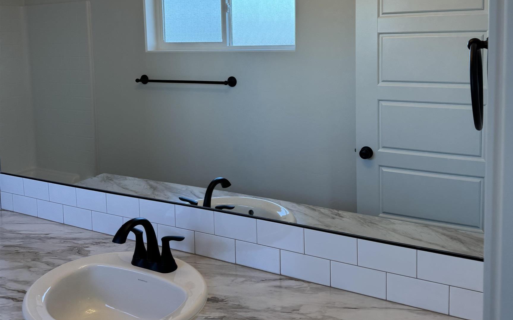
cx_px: 257
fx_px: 475
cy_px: 75
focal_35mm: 34
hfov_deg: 56.7
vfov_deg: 36.3
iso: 80
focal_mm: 6.76
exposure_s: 1/239
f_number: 1.78
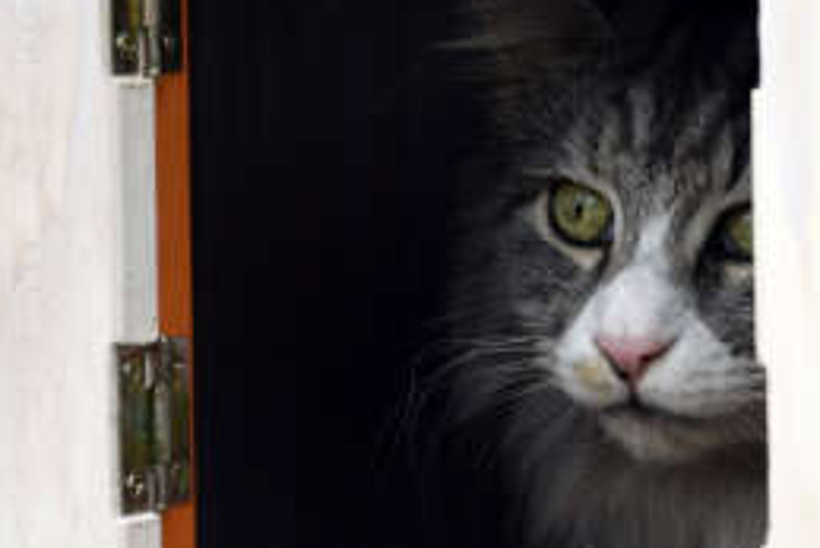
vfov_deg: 3.4
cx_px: 624
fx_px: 9298
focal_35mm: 408
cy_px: 215
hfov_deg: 5.0
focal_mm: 98
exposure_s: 1/1000
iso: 720
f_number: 5.6
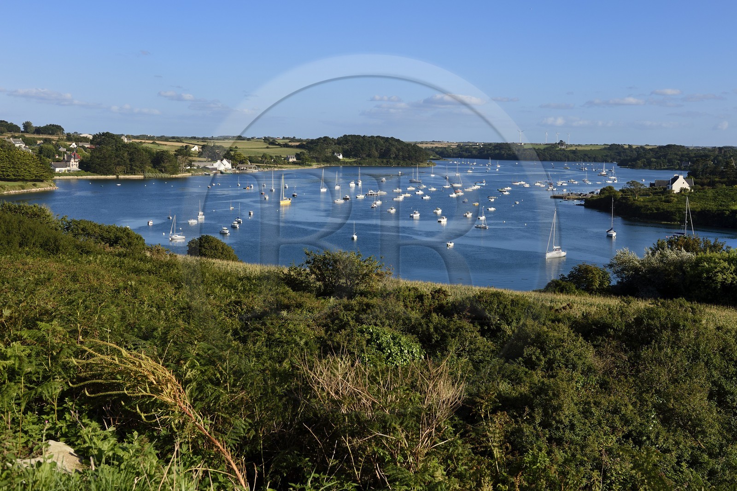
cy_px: 246
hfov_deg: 50.7
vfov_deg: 35.0
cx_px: 368
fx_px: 778
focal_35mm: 38
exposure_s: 1/400
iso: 200
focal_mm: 38
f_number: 9
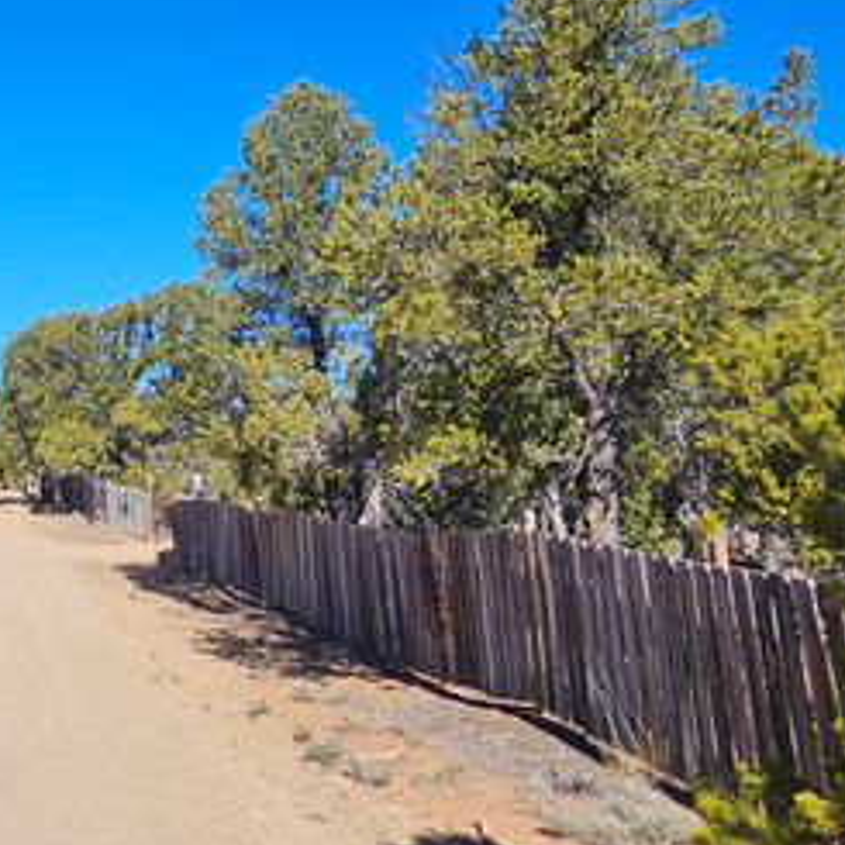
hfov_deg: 40.8
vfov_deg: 44.6
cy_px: 221
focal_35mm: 36
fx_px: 994
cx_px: 17
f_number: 2.2
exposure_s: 1/2565
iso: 50
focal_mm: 2.2
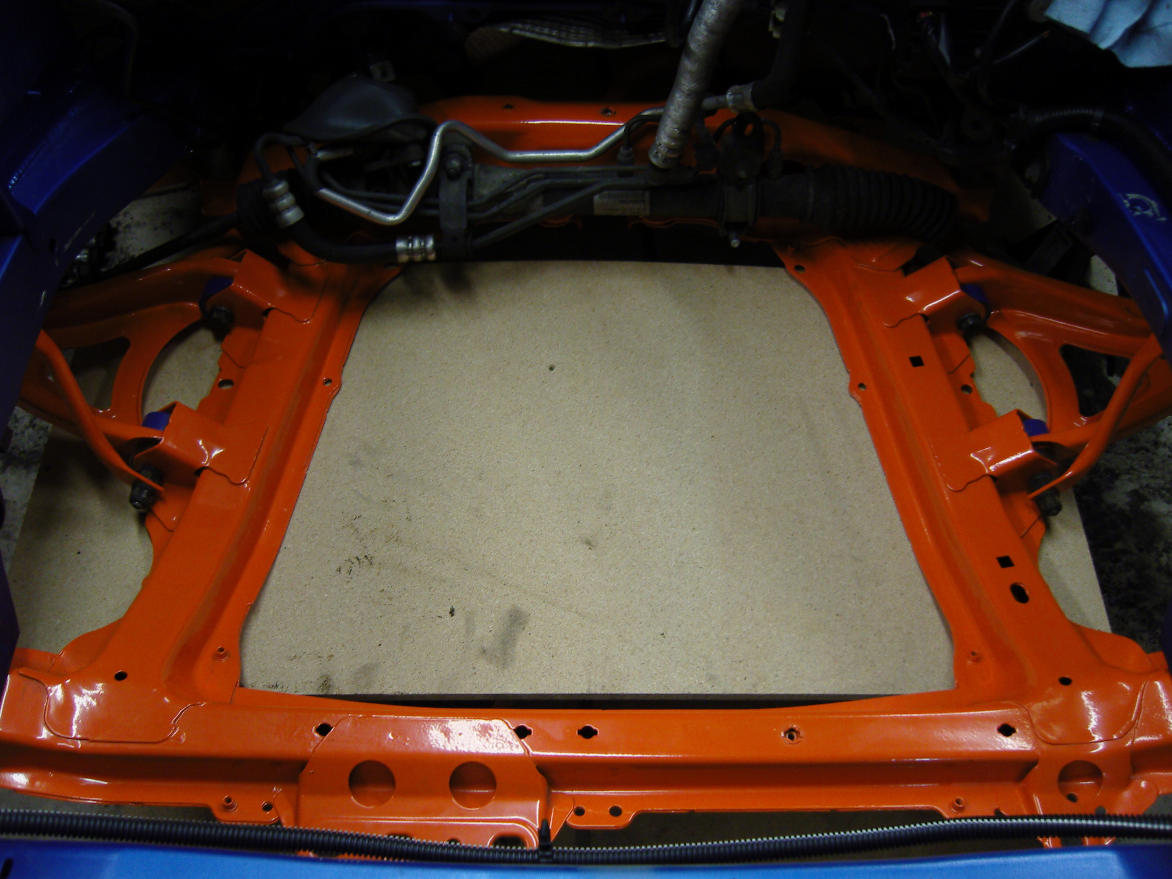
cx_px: 586
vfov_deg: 41.8
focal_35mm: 34
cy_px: 440
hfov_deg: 54.0
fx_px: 1151
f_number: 2.8
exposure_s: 1/40
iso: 200
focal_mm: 7.3
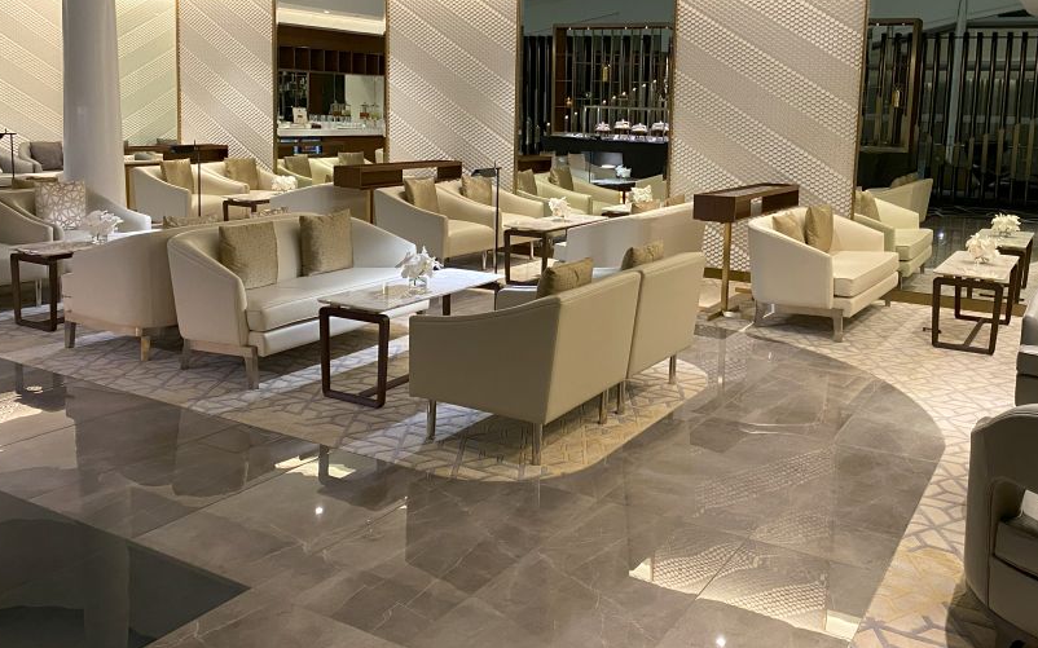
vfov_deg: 38.0
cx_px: 560
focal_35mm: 33
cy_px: 226
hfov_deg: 58.1
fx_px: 933
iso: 320
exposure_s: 1/60
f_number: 1.8
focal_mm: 4.25
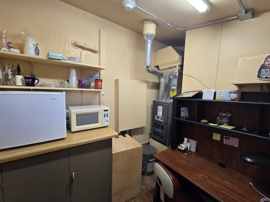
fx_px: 101
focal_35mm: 13
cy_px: 101
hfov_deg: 106.2
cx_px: 135
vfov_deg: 89.9
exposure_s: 1/60
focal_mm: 2.2
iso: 160
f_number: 2.2
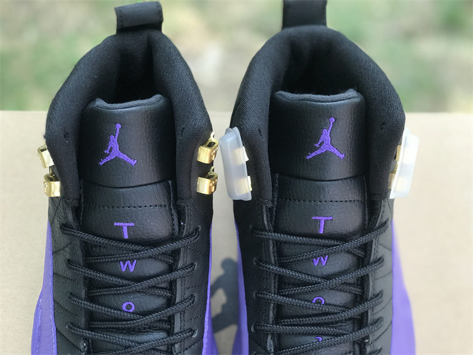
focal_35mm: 57
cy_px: 178
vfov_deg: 25.7
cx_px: 236
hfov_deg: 33.8
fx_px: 779
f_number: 2.8
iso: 32
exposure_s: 1/50
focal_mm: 6.6
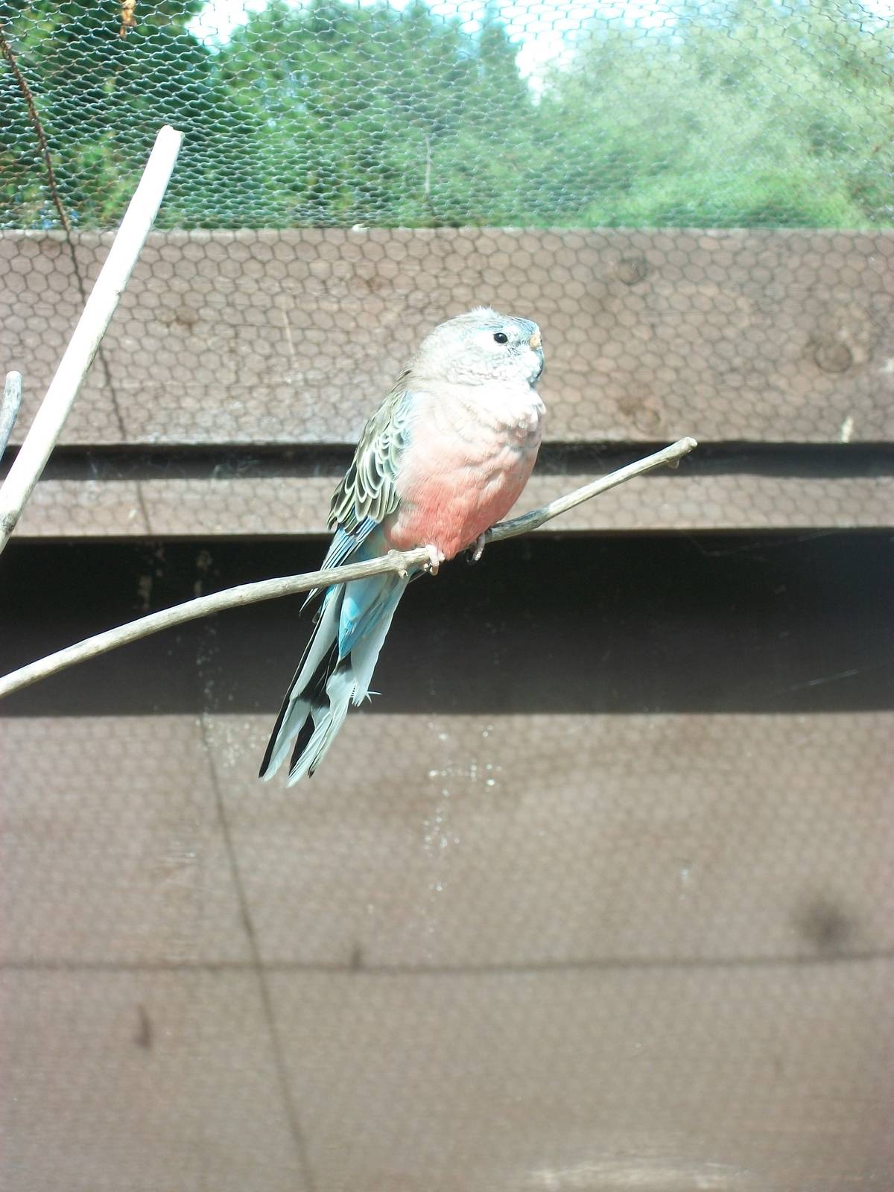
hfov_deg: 15.4
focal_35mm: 96
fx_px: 3306
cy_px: 596
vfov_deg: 20.4
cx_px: 447
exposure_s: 1/80
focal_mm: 17.1
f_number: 5.2
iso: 80
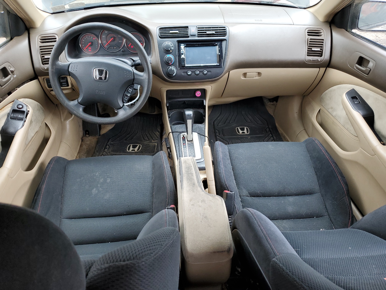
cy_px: 145
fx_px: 290
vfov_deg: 53.1
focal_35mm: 26
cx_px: 193
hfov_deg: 67.3
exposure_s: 1/120
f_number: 1.5
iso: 50
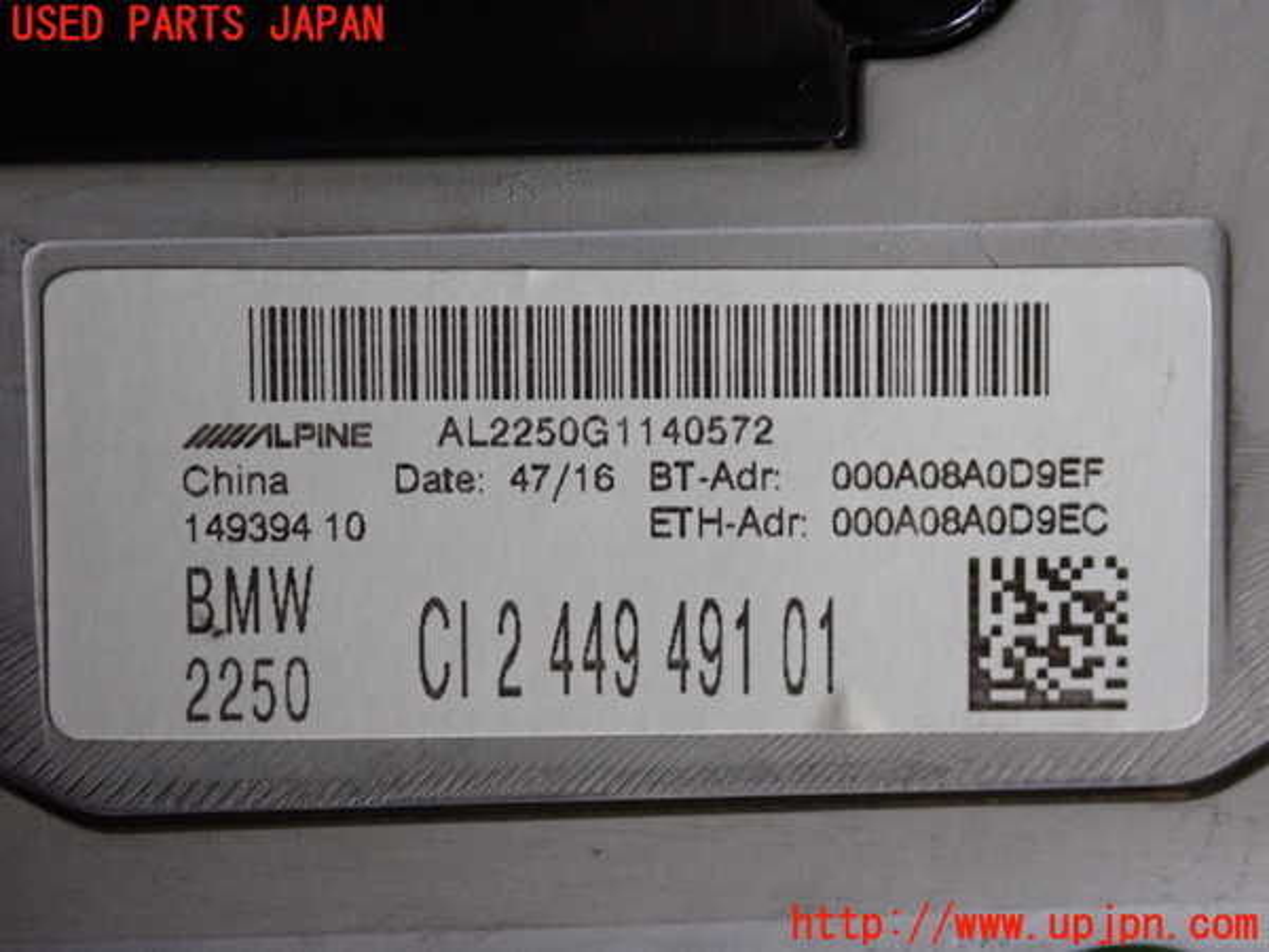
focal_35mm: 67
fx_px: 2456
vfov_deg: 21.9
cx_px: 634
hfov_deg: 29.0
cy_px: 476
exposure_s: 1/125
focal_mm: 11.88
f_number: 3.8
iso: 800
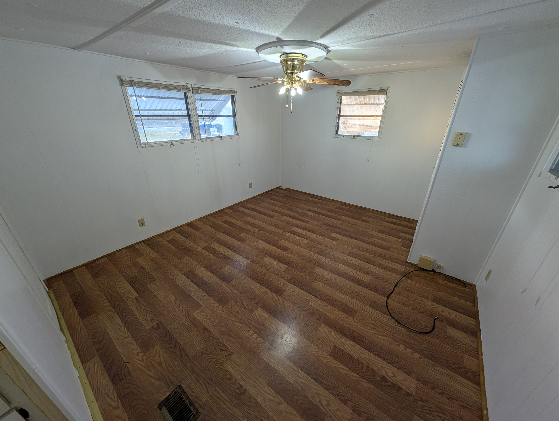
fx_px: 194
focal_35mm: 12
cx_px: 280
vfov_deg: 94.6
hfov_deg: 110.5
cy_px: 210
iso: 46
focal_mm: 2.23
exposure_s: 1/23.8
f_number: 1.95
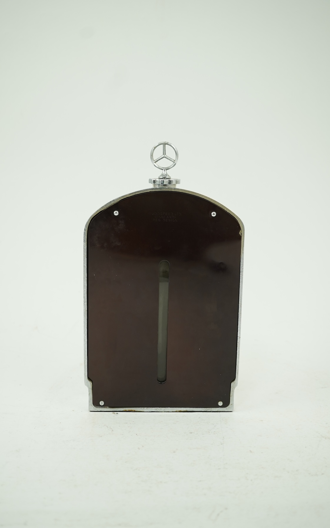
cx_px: 158
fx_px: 662
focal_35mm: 46
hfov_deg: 28.0
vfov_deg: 43.5
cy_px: 264
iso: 250
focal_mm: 30
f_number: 7.1
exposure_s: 1/40
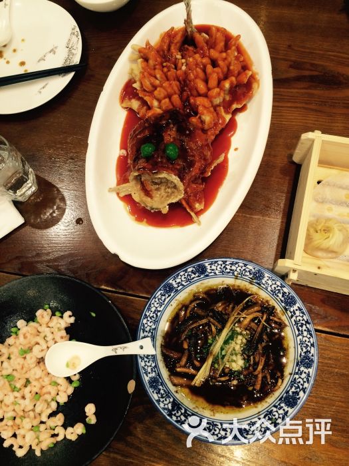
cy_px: 233
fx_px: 390
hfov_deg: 48.2
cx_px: 174
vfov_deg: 61.7
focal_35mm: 29
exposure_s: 1/33
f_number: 2.2
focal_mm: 4.15
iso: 125
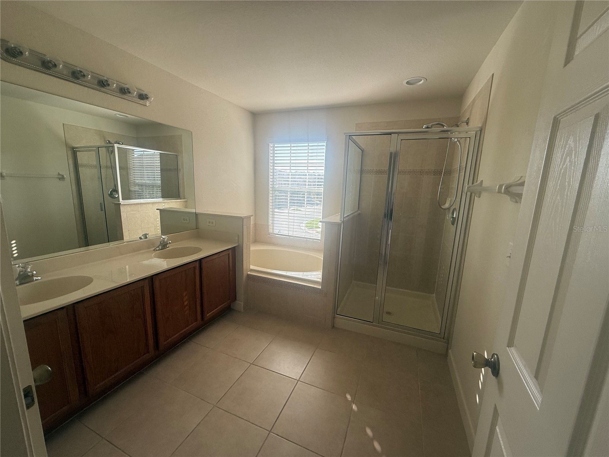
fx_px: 246
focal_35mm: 14
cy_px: 228
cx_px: 304
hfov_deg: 102.1
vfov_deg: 85.7
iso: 64
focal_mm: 2.22
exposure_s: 1/276
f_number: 2.2
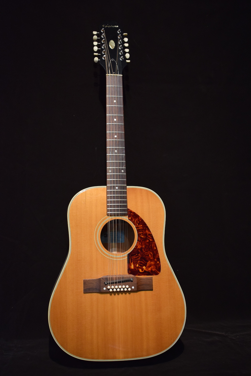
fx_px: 424
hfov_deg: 33.0
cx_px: 126
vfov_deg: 47.9
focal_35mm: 40
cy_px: 188
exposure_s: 1/30
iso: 1800
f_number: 4
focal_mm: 27
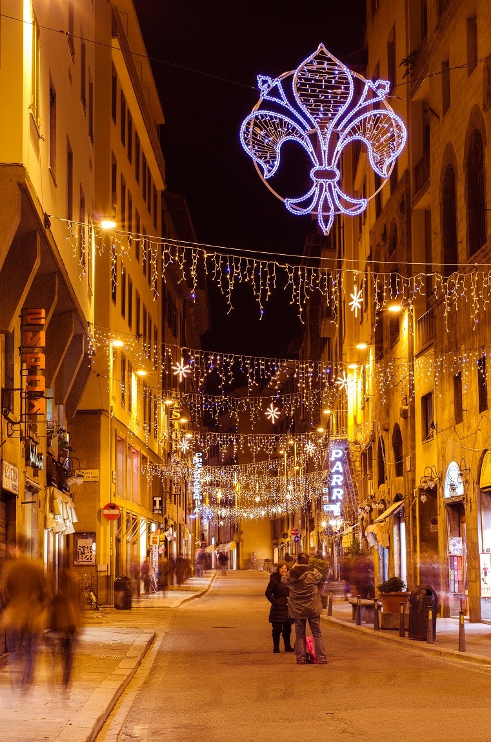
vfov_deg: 27.1
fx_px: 1542
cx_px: 246
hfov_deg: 18.1
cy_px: 371
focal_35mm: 75
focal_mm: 50
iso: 100
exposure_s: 4
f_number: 13
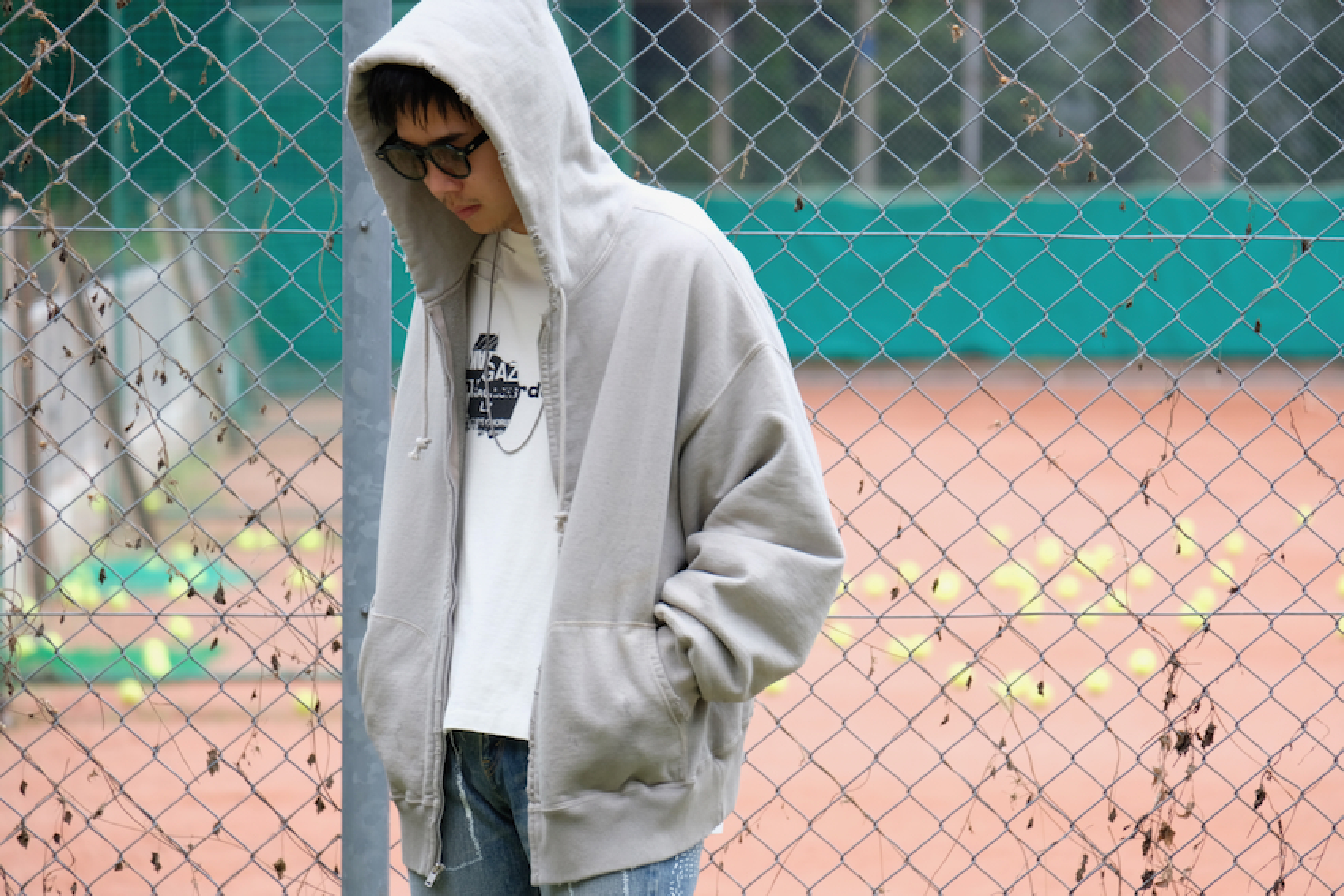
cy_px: 448
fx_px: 11463
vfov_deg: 4.5
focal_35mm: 307
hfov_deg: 6.7
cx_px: 672
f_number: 6.7
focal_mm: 204.6
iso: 400
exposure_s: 1/120
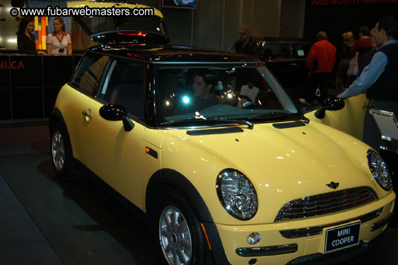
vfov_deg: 29.2
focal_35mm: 46
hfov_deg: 42.8
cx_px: 203
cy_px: 132
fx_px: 508
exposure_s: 1/60
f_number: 5
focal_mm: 30
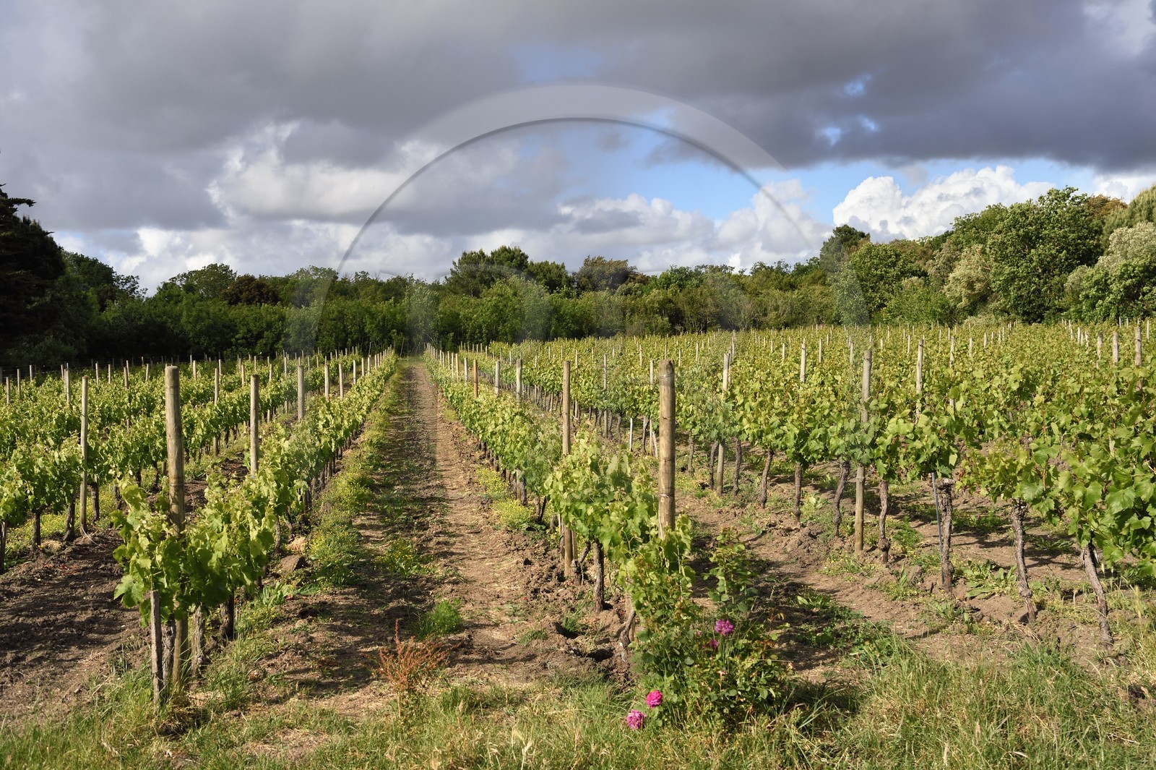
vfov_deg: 33.4
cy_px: 385
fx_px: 1284
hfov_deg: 48.5
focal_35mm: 40
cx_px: 578
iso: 200
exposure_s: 1/1000
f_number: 7.1
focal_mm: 40
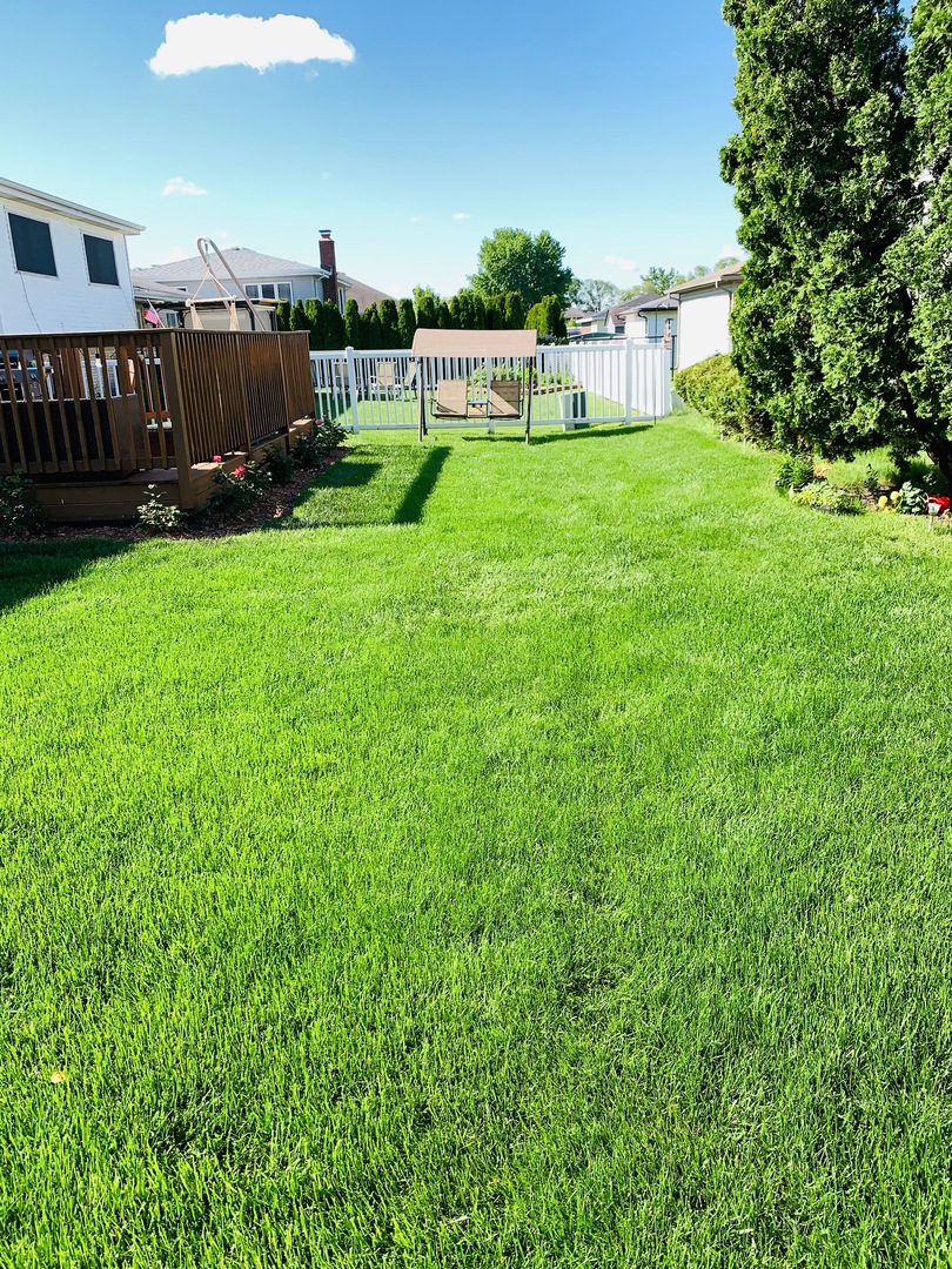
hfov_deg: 53.1
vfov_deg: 67.3
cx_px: 476
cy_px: 634
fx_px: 953
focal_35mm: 26
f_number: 1.8
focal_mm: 4.25
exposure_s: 1/1350
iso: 40
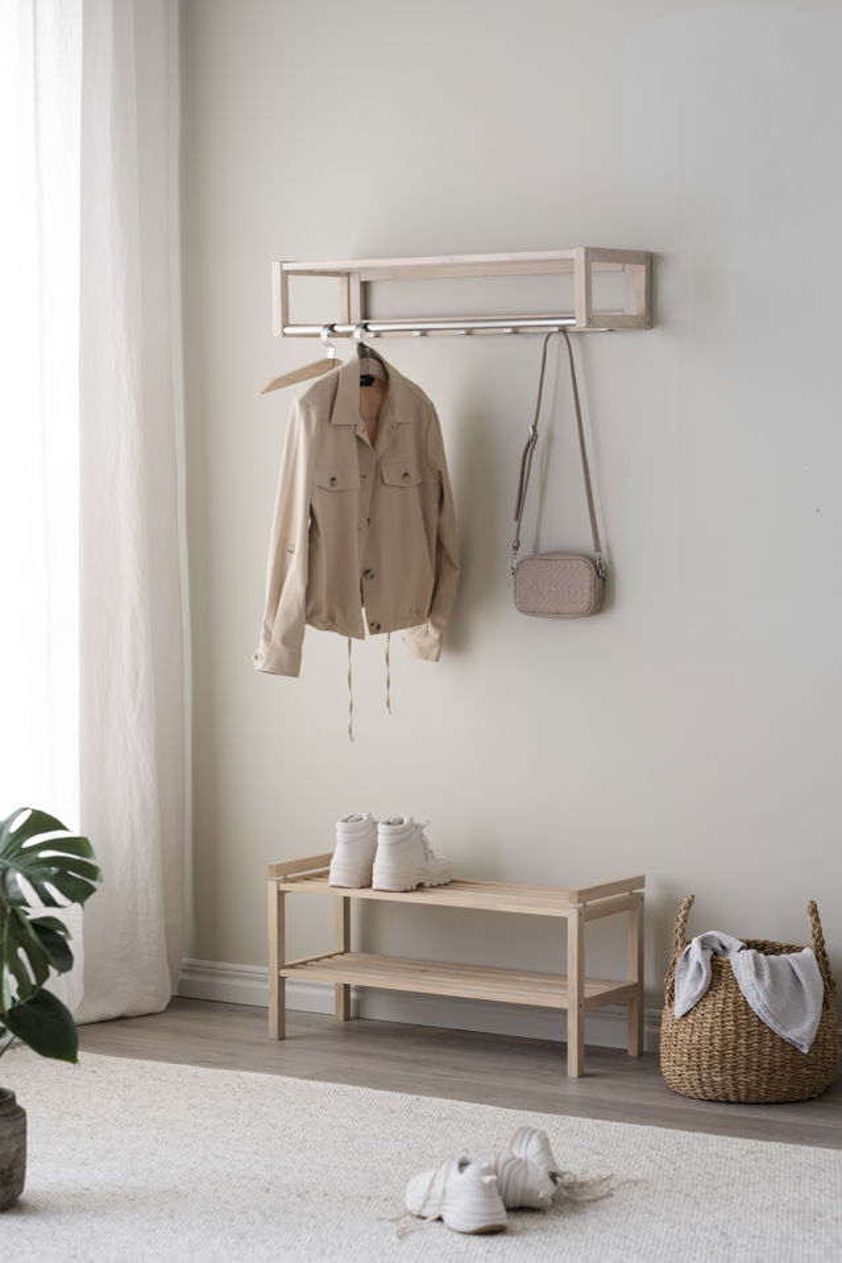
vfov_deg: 23.9
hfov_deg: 16.1
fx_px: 2981
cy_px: 632
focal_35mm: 85
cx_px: 421
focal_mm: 85
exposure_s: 1/4
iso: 125
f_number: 3.5
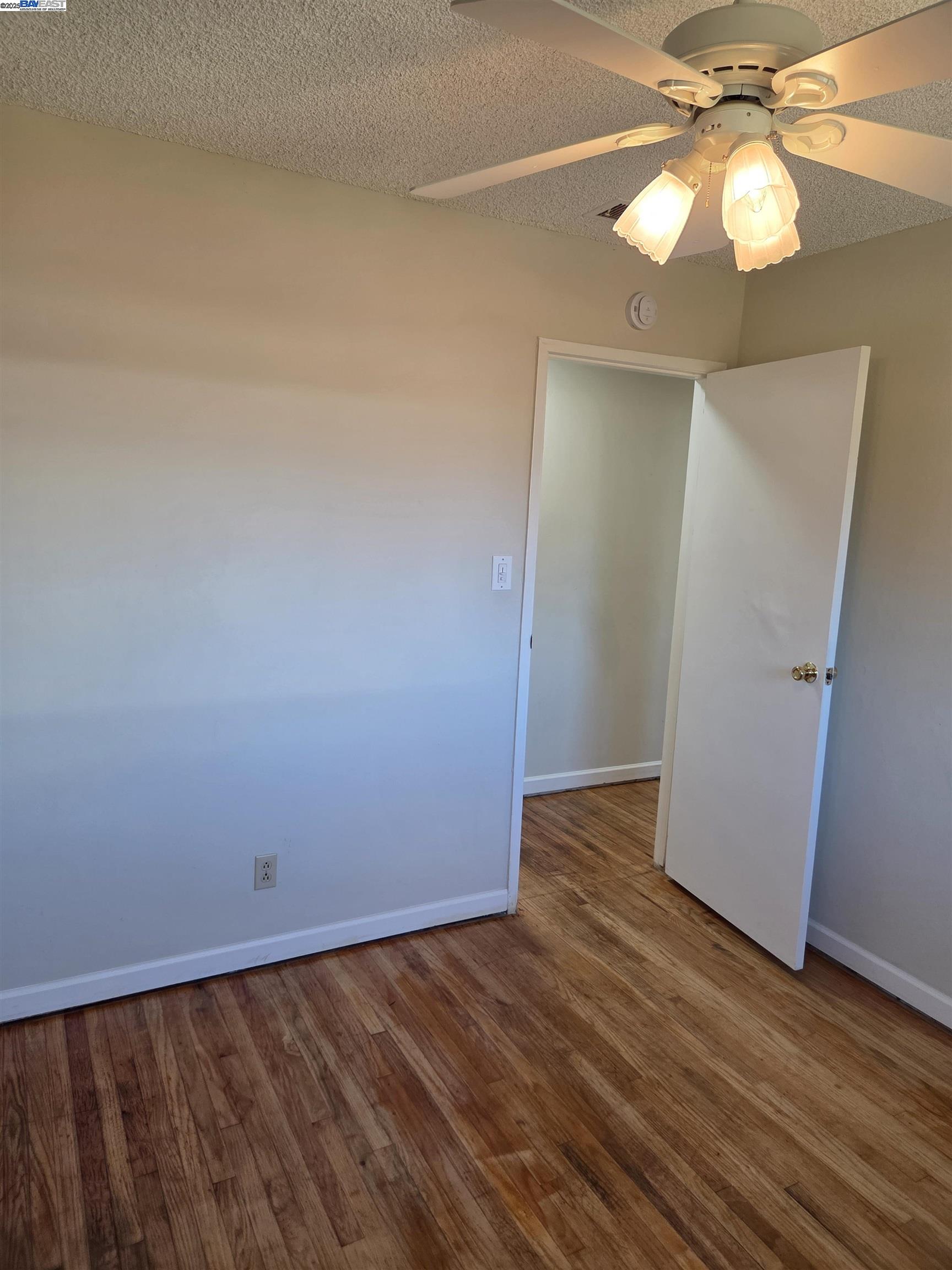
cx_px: 476
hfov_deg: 58.9
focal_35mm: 23
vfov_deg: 73.9
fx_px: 843
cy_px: 635
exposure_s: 1/120
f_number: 1.8
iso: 100
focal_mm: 5.4
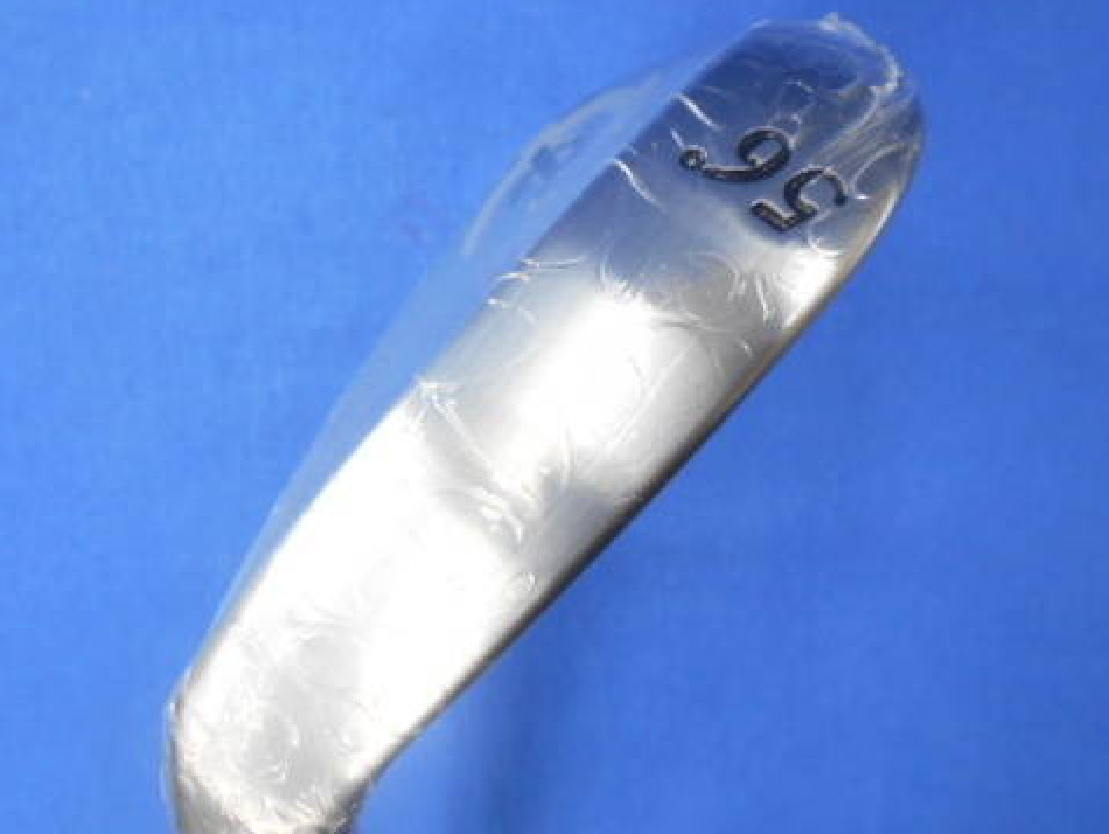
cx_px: 614
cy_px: 404
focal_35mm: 35
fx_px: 1122
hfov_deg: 52.5
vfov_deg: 40.7
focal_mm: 4.6
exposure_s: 1/30
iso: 200
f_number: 3.2
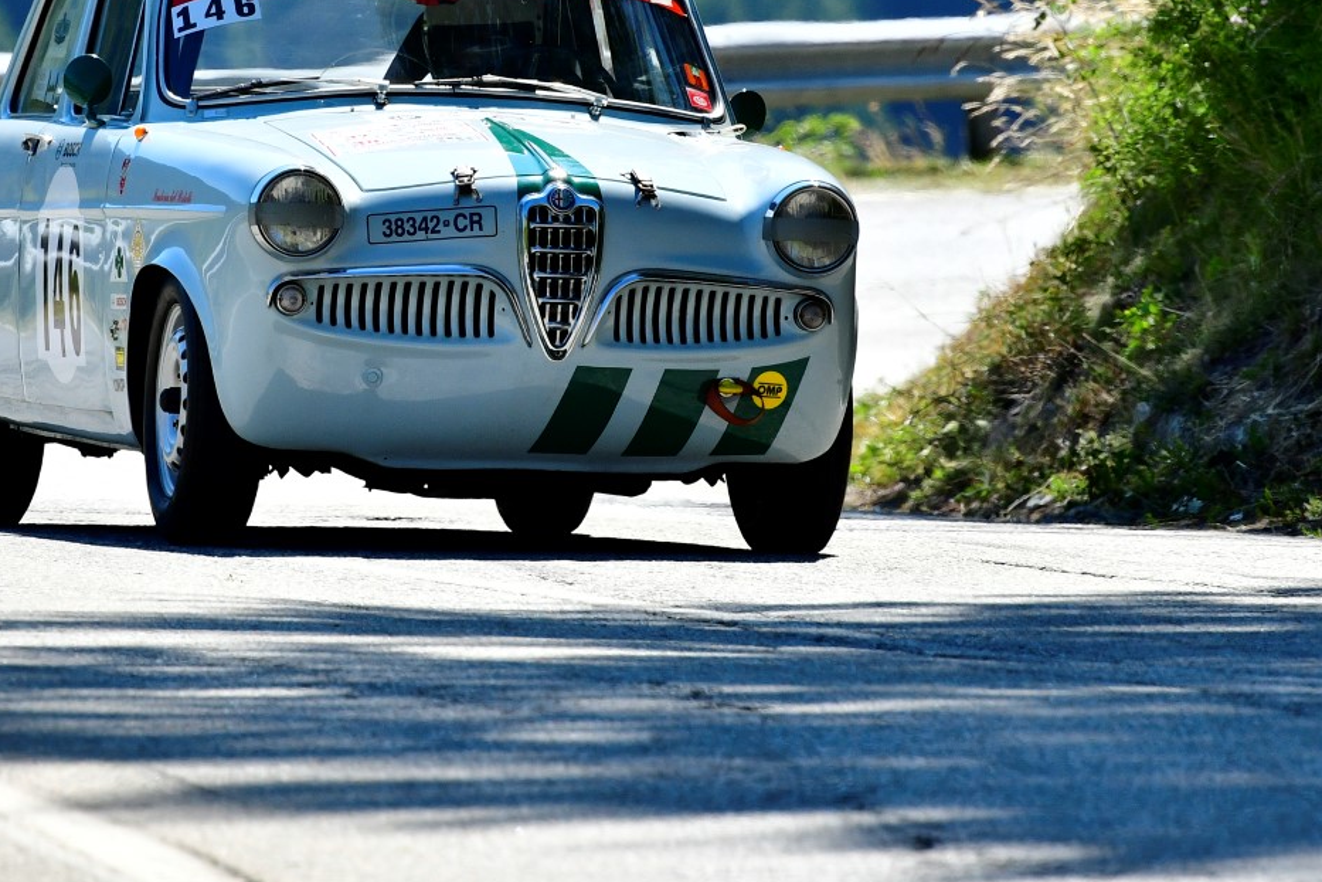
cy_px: 183
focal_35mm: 729
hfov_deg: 2.8
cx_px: 431
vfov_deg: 1.9
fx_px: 26768
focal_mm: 280
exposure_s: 1/1600
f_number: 6.3
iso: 400
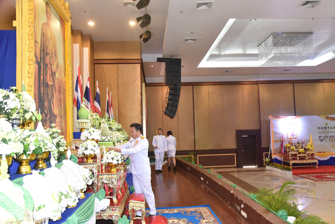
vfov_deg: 42.4
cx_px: 171
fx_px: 289
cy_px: 113
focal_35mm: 31
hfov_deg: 60.3
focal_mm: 30
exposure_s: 1/80
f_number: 8
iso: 6400
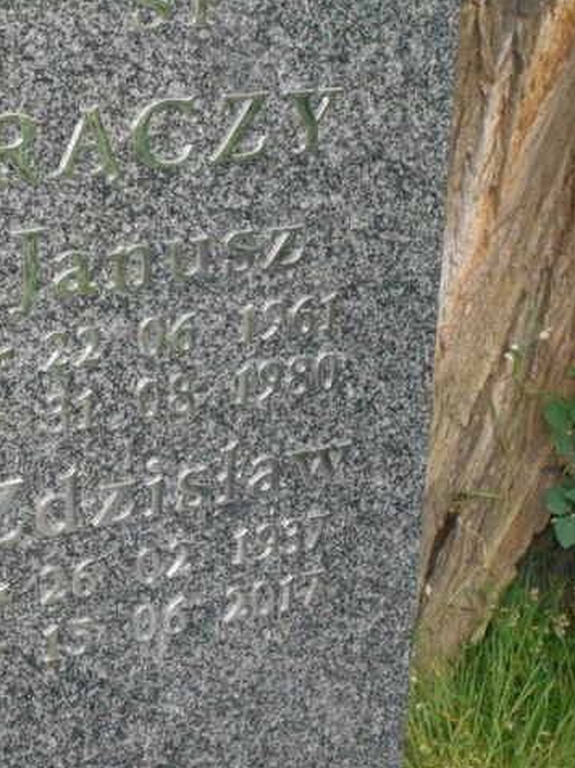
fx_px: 1972
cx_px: 73
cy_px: 385
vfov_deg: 22.0
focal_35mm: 89
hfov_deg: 16.4
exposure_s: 1/60
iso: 500
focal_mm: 11.6
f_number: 5.3
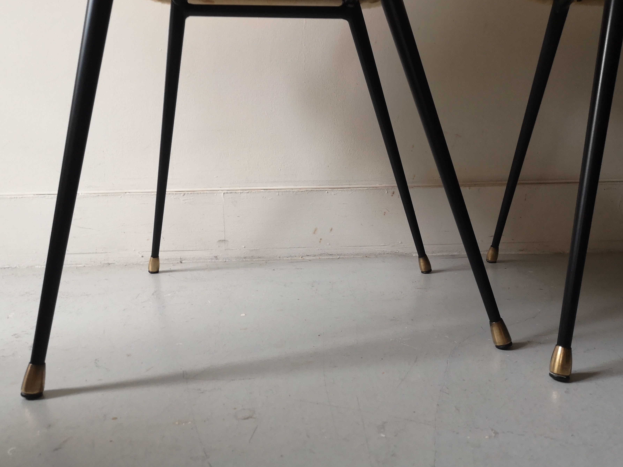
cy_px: 224
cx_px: 324
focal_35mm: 30
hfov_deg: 59.9
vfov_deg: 46.8
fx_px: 540
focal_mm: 3.95
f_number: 1.8
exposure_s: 1/33.3
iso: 250
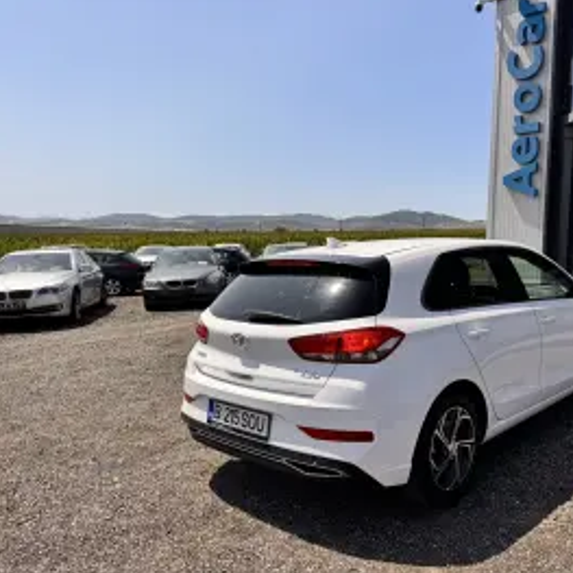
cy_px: 288
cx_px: 390
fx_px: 543
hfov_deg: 54.3
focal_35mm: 29
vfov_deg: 55.6
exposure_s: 1/6410
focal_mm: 6.76
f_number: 1.78
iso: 80
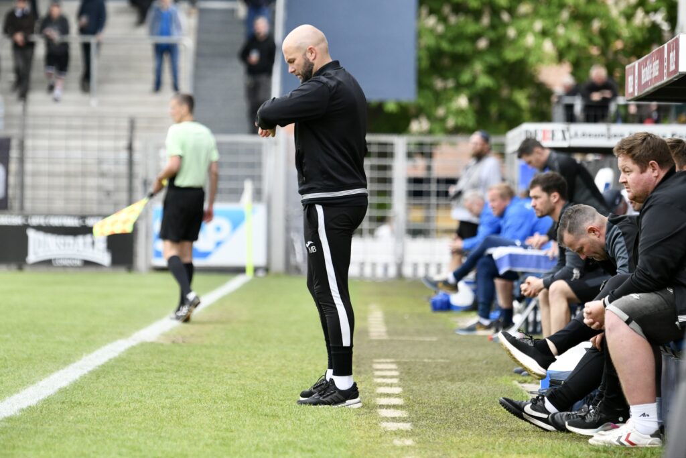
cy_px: 229
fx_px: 5717
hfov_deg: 6.9
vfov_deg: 4.6
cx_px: 343
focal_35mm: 300
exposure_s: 1/1600
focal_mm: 300
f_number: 5.6
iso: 1600
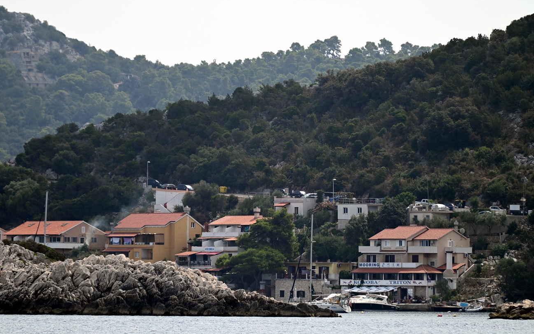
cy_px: 160
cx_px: 268
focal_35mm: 307
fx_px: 4467
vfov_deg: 4.3
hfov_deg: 6.8
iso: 200
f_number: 5.6
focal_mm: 300
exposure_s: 1/1000
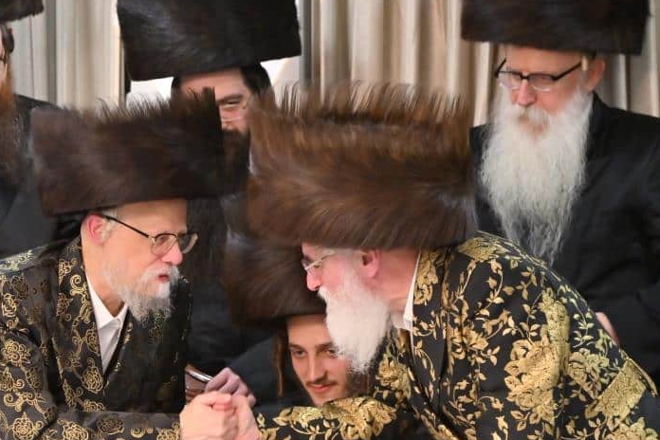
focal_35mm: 247
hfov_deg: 8.3
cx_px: 269
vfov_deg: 5.6
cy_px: 281
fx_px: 4528
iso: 800
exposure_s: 1/160
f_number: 4
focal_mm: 112
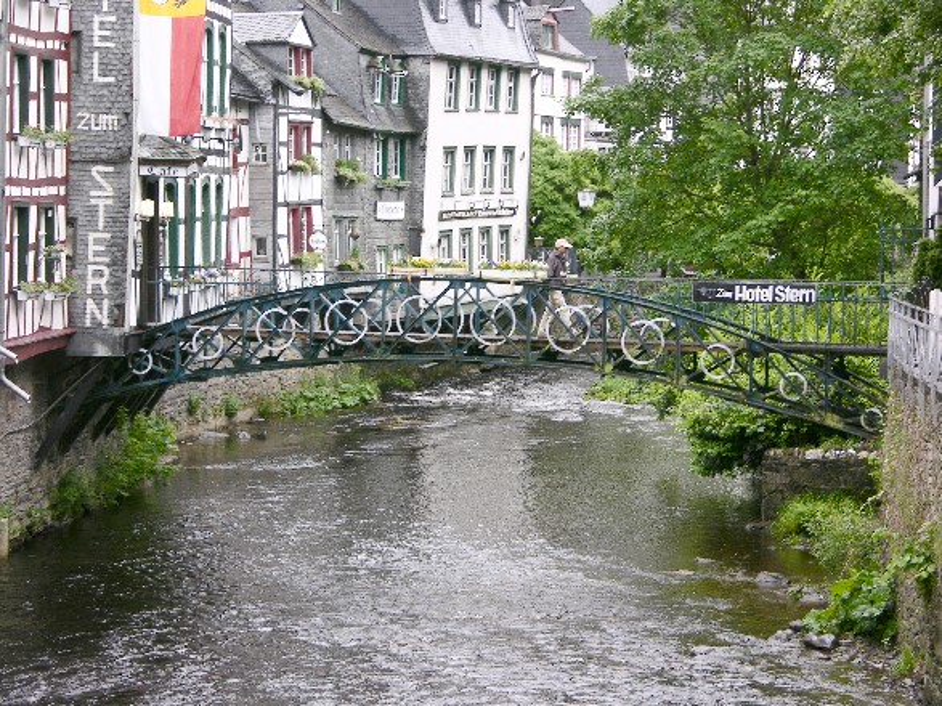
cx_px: 471
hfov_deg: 17.9
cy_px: 353
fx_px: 2993
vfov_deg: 13.5
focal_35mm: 110
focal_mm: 27.3
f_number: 3.7
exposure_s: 1/62.7
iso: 50
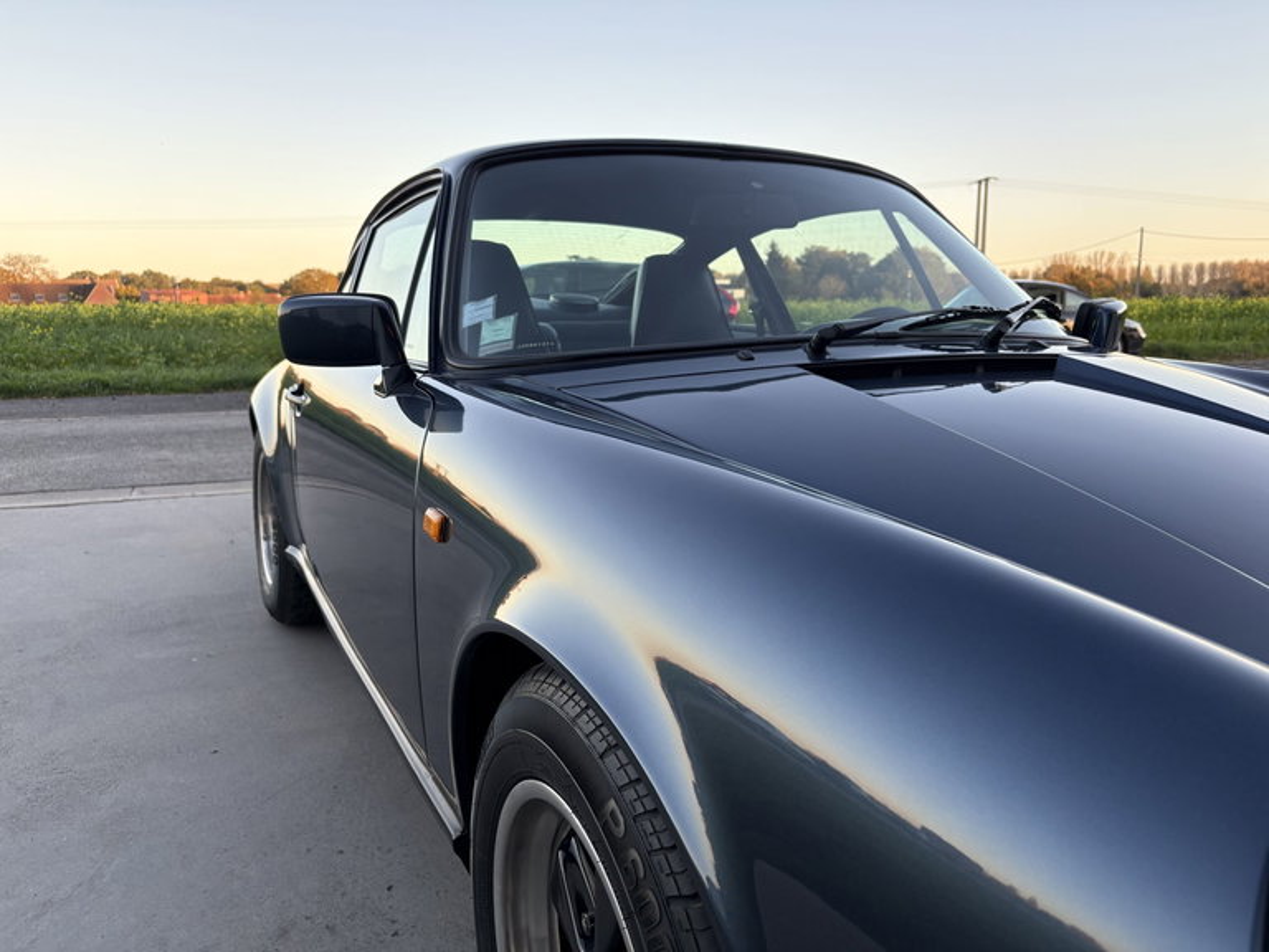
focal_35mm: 26
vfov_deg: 53.1
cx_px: 634
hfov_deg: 67.3
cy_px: 476
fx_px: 953
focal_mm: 5.96
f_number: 1.6
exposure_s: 1/325
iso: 64
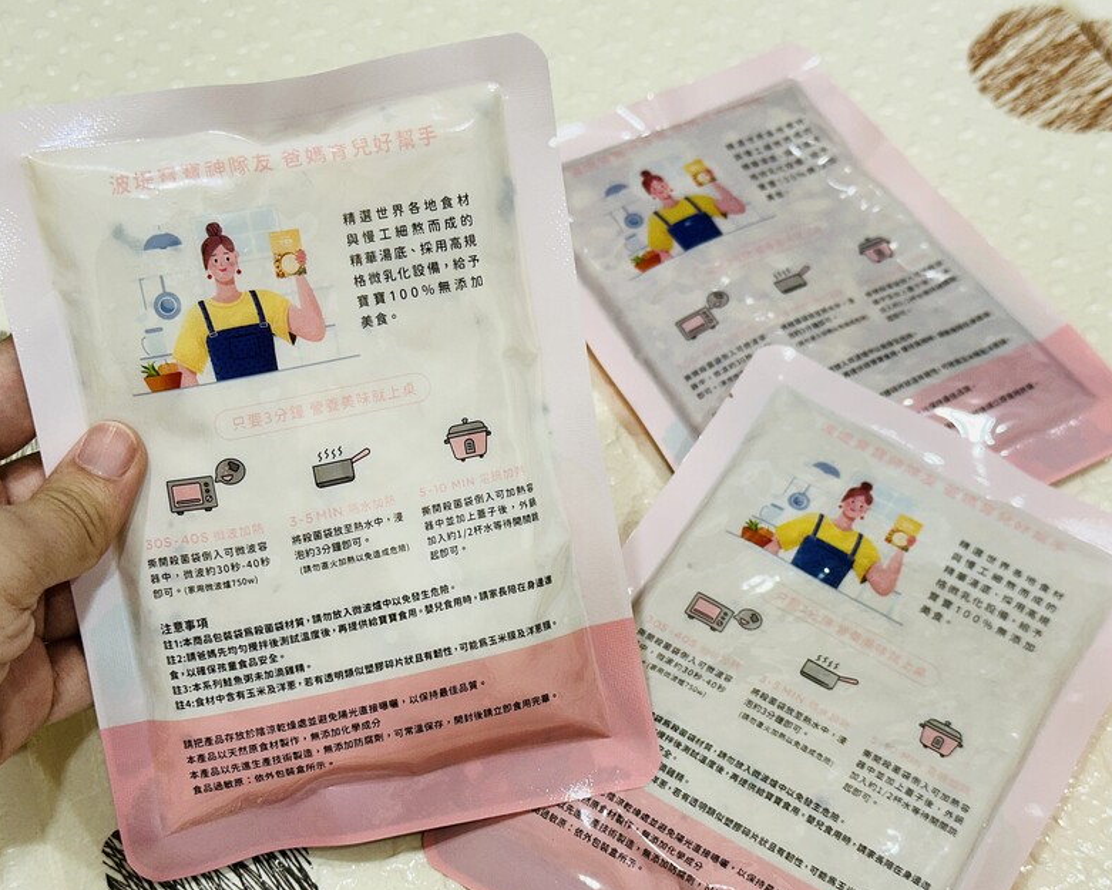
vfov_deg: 29.7
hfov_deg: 36.6
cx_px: 534
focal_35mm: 51
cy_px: 449
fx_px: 1679
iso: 50
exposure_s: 1/60
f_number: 1.78
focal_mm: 6.86
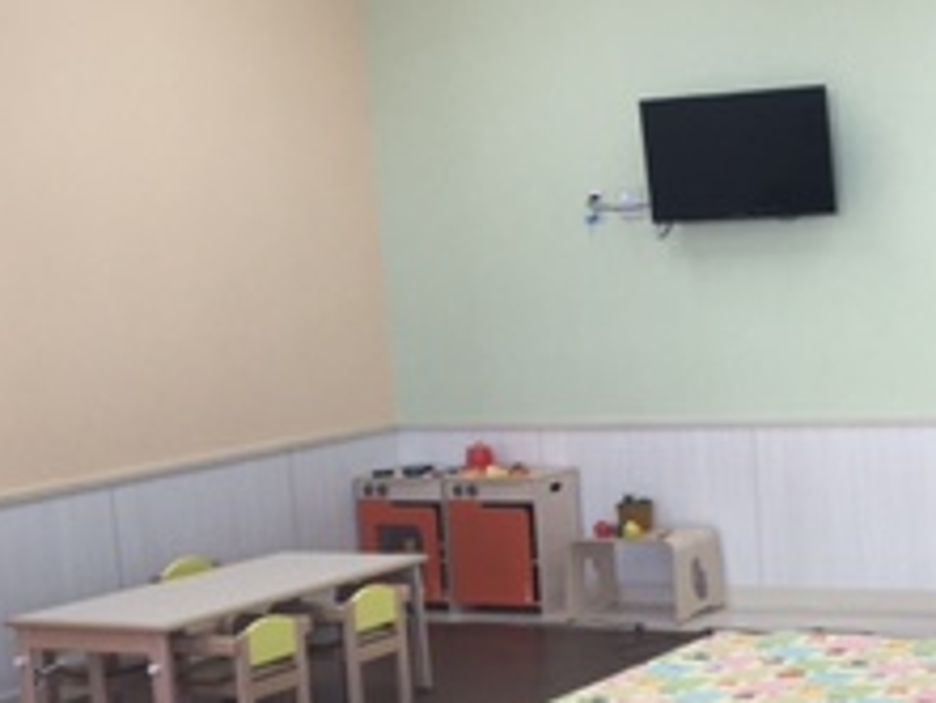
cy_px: 529
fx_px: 2273
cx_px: 788
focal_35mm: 84
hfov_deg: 22.9
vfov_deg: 17.5
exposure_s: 1/60
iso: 32
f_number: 2.2
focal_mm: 4.15
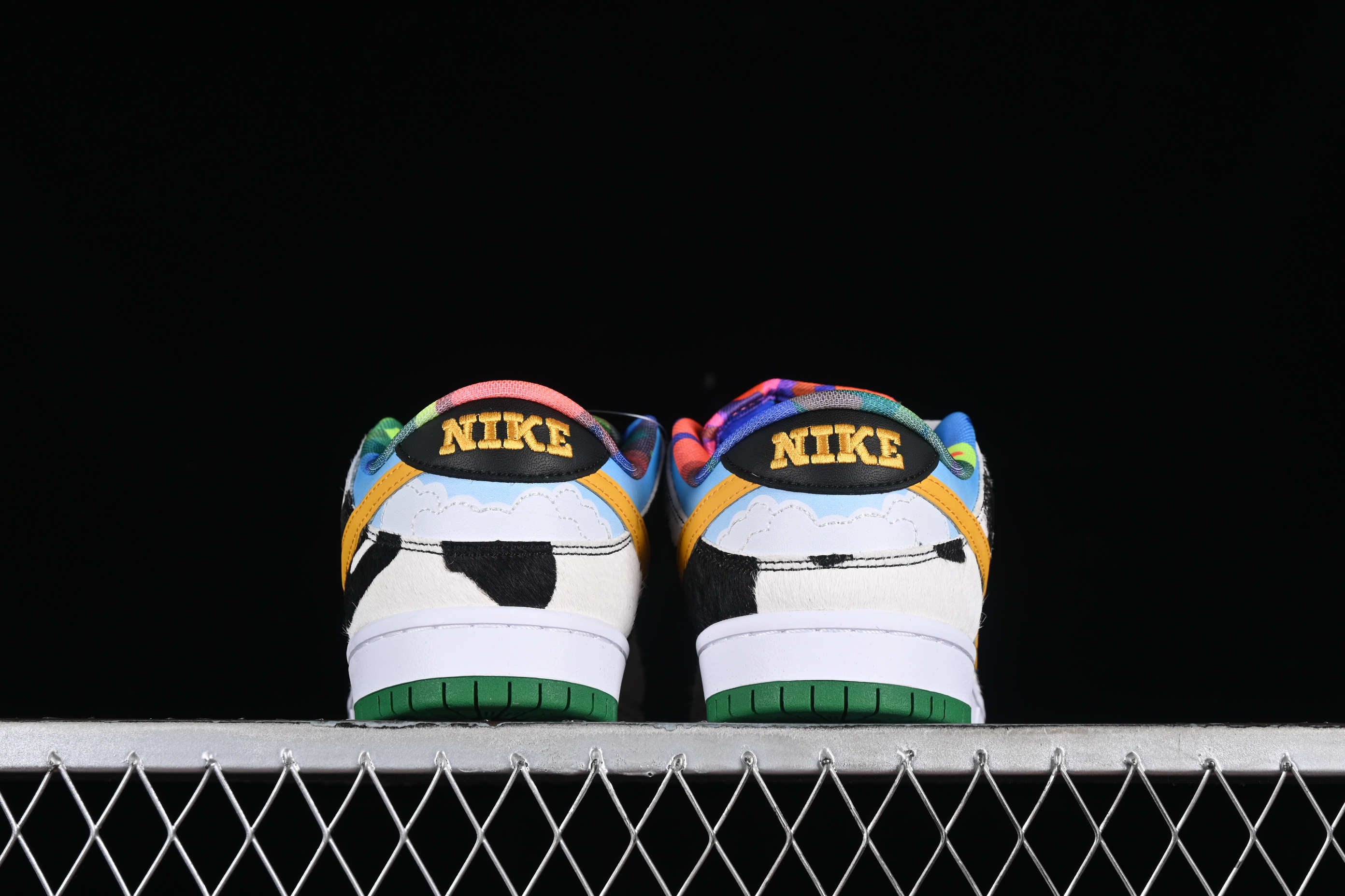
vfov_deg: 18.2
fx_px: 2802
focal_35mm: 75
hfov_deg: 27.0
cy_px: 448
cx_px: 672
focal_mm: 50
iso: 160
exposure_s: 1/80
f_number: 7.1
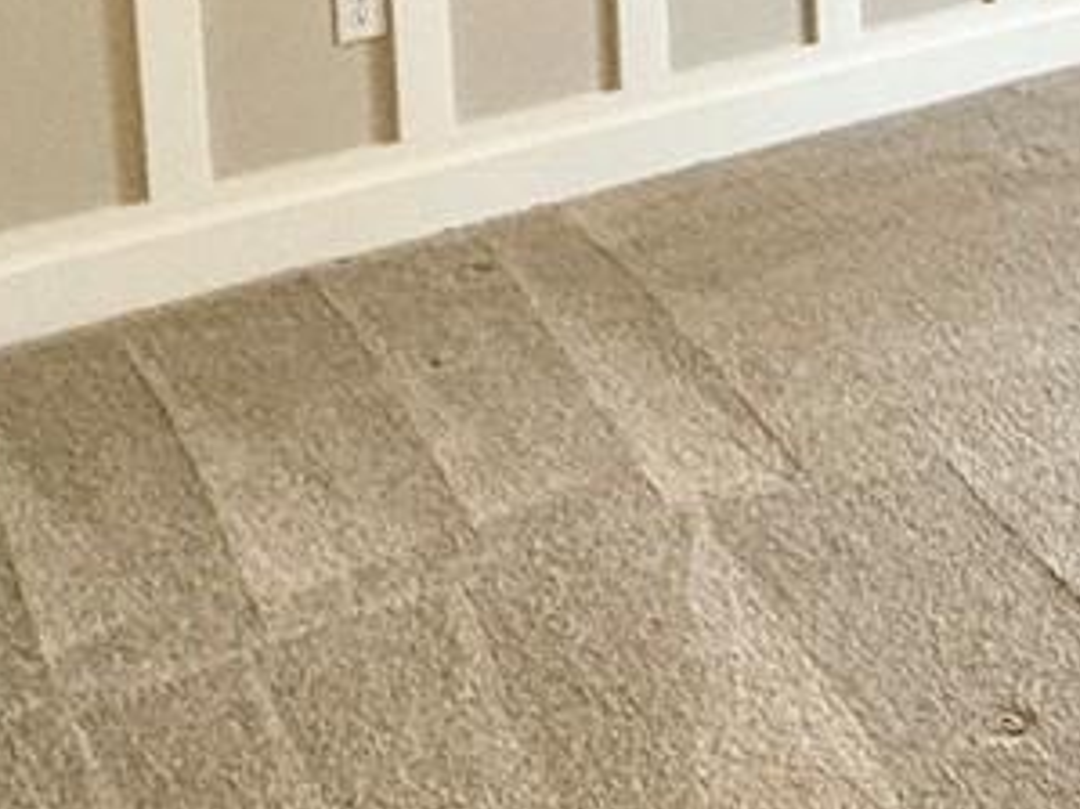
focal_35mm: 75
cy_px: -459
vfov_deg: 17.4
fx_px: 2339
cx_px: 1282
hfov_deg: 23.8
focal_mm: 2.22
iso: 250
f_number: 2.2
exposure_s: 1/120
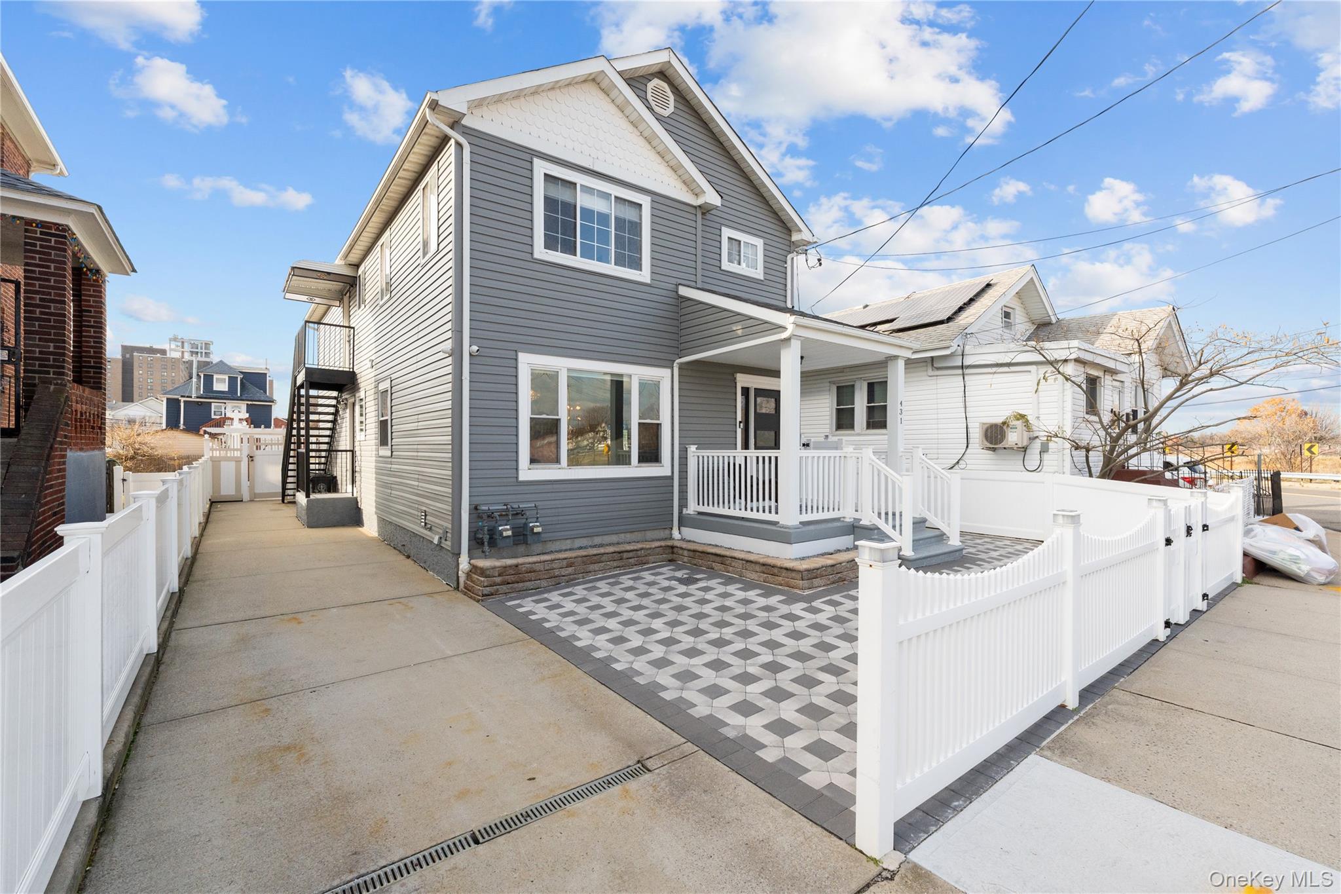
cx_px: 670
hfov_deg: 104.3
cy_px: 447
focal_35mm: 14
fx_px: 521
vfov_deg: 81.2
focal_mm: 14
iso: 1000
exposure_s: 1/800
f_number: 10
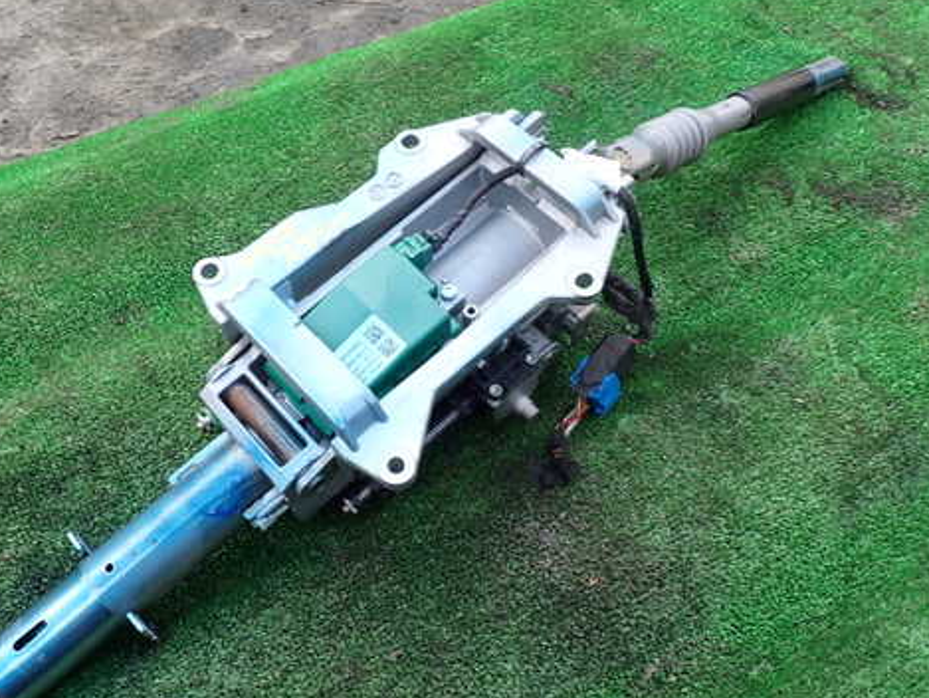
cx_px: 372
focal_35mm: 32
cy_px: 357
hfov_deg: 56.4
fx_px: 859
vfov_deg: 44.2
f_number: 2.8
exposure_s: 1/160
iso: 100
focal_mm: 4.5
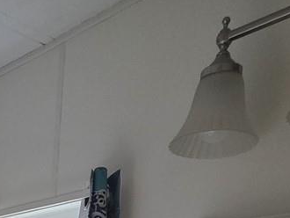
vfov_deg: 16.6
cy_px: 453
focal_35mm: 63
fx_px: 528
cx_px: -38
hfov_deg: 27.7
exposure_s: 1/60
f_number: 1.9
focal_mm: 2.2
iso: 640
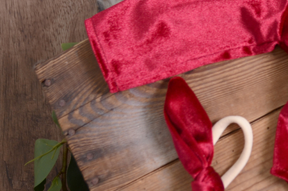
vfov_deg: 11.4
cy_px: 94
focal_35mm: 120
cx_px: 335
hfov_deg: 16.5
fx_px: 958
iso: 250
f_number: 4.5
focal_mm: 30
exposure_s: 1/100
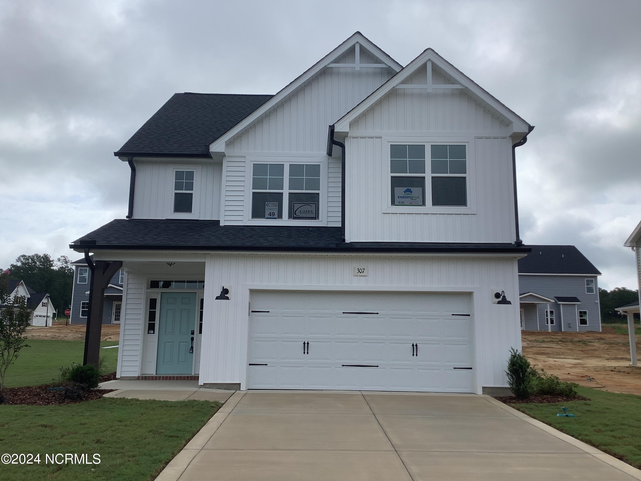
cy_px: 240
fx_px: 574
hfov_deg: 58.4
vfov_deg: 45.4
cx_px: 320
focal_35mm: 31
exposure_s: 1/1698
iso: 25
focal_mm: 3.3
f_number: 2.4
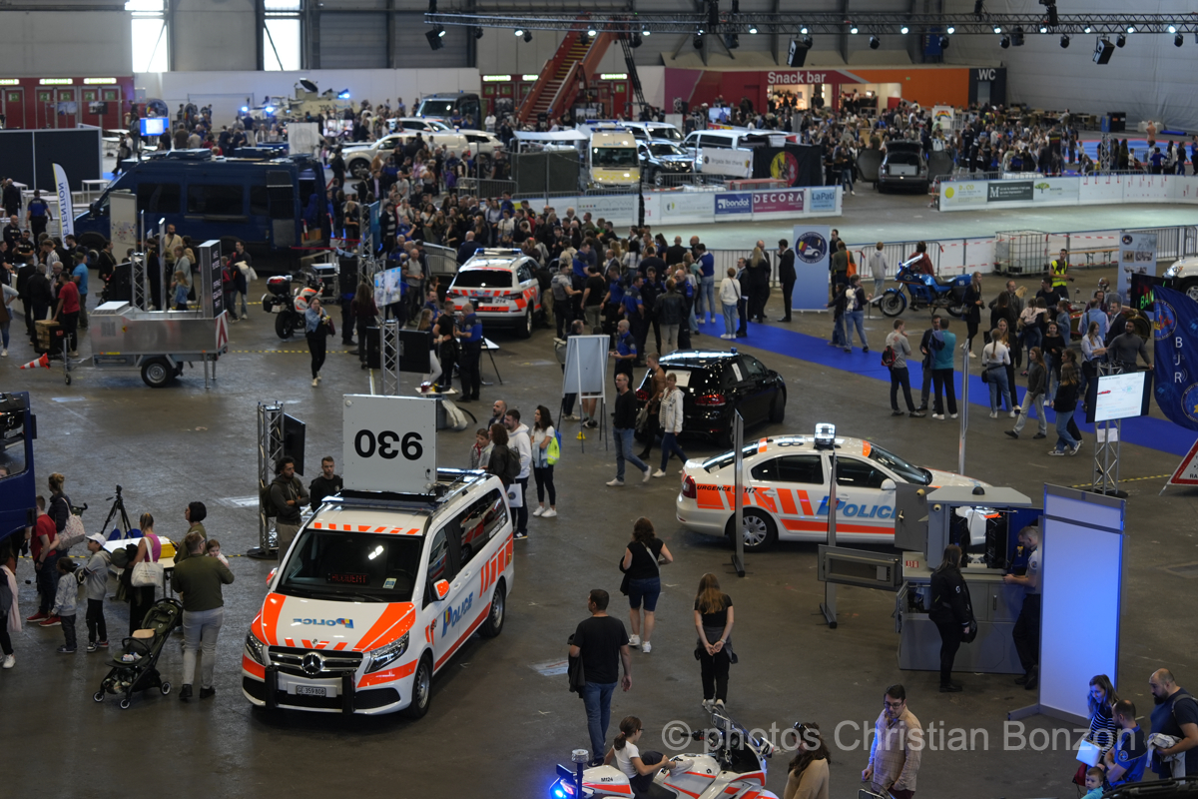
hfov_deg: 28.8
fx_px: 2329
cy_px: 400
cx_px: 599
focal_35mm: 70
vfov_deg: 19.5
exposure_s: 1/100
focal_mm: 70
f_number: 2.8
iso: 640
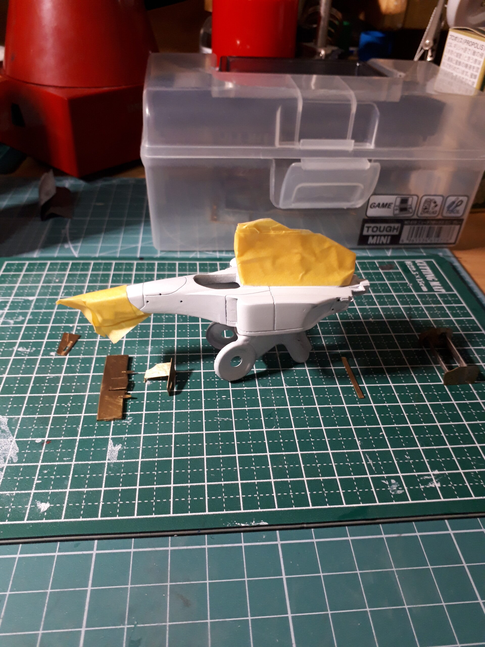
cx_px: 242
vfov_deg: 65.3
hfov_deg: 51.4
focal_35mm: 27
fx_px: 504
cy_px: 324
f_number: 1.9
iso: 160
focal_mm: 3.6
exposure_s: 1/33
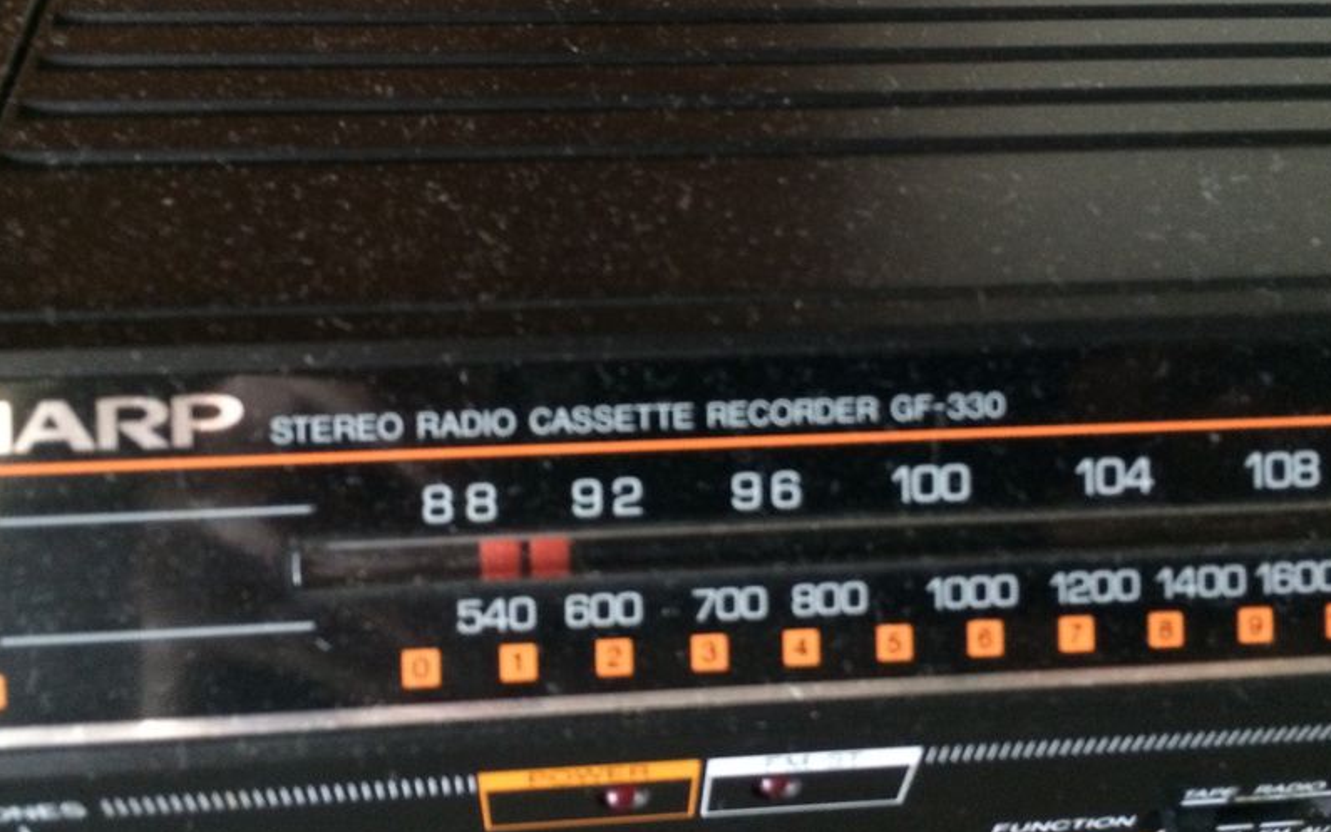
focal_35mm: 36
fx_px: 1306
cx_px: 686
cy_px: 361
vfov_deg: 35.3
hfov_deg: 54.0
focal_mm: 4.12
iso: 320
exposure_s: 1/15
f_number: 2.2
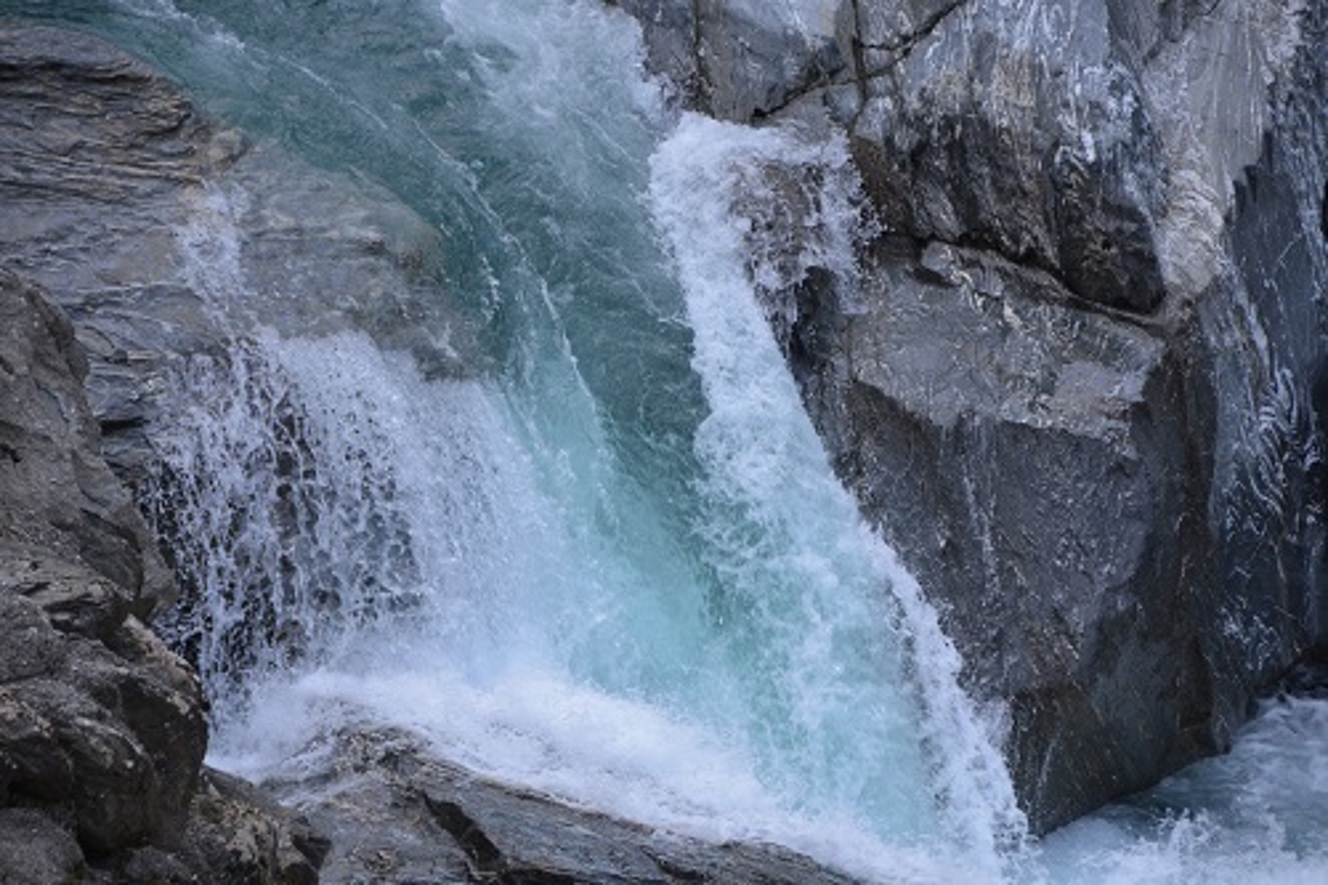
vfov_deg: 6.1
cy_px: 442
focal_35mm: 225
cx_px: 664
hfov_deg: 9.2
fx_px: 8297
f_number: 5.6
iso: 400
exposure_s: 1/250
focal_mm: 150
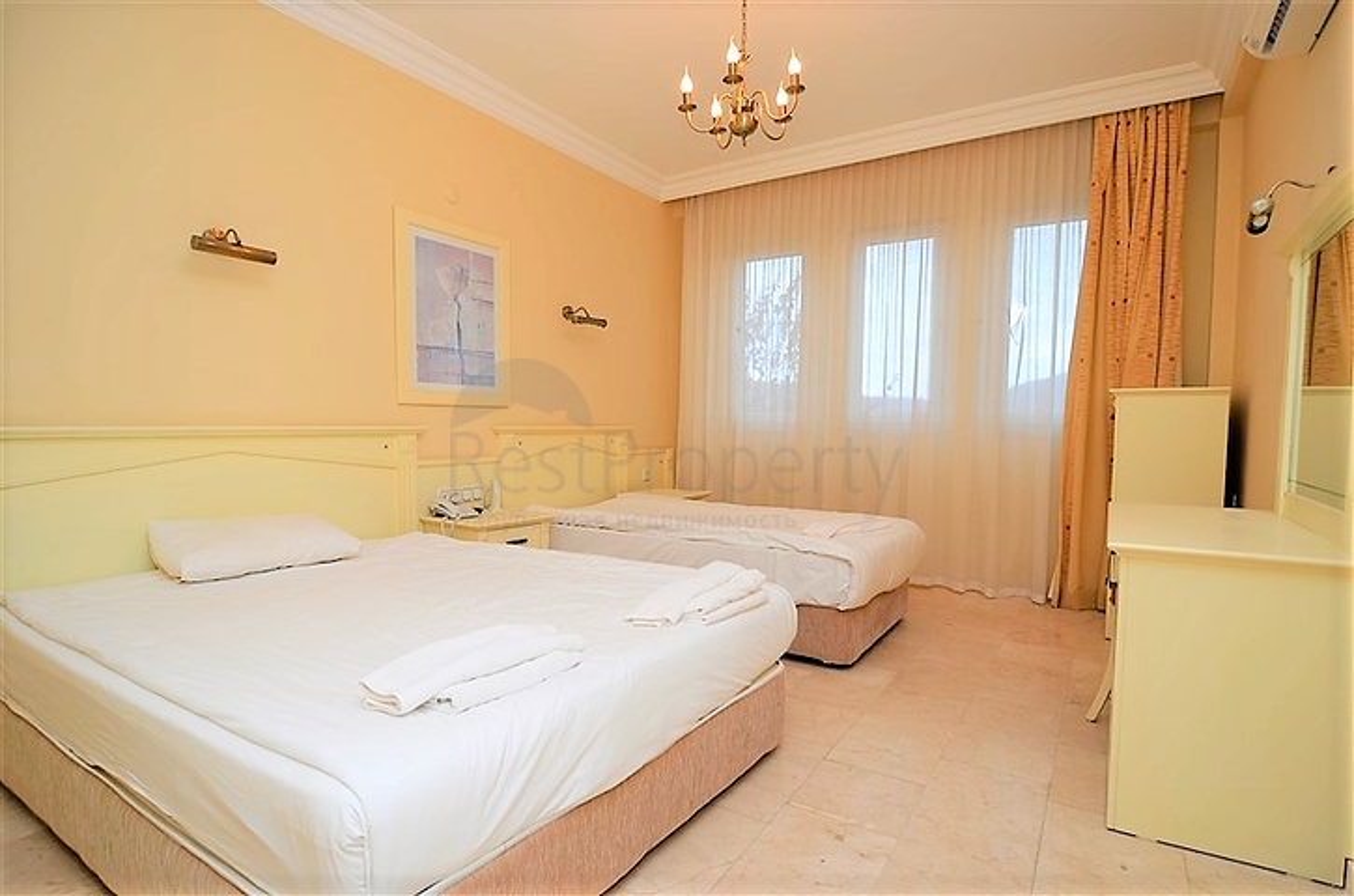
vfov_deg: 67.1
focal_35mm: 18
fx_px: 676
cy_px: 448
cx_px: 677
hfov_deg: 90.1
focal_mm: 12
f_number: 4
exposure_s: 1/60
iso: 100
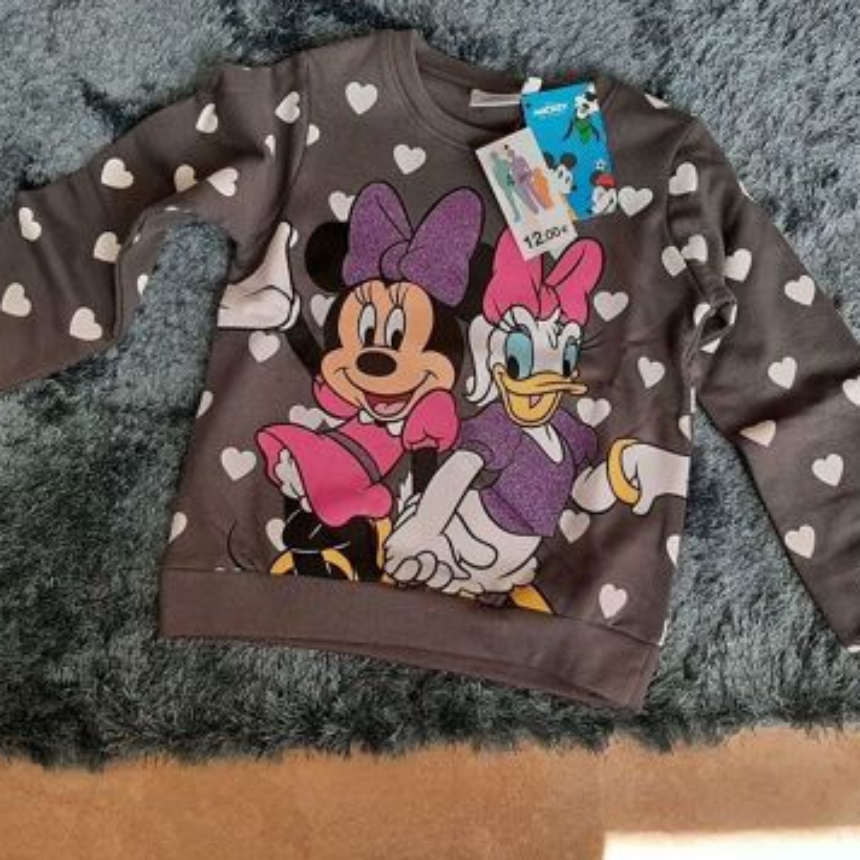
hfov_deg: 52.5
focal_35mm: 31
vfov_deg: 52.5
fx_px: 871
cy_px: 428
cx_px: 428
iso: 80
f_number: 1.7
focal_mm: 3.93
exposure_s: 1/100
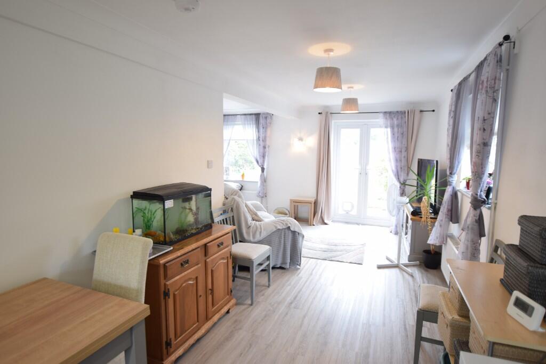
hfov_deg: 85.4
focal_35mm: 20
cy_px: 182
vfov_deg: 63.2
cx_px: 273
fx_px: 296
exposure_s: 1/10
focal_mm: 13
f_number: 3.5
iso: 100
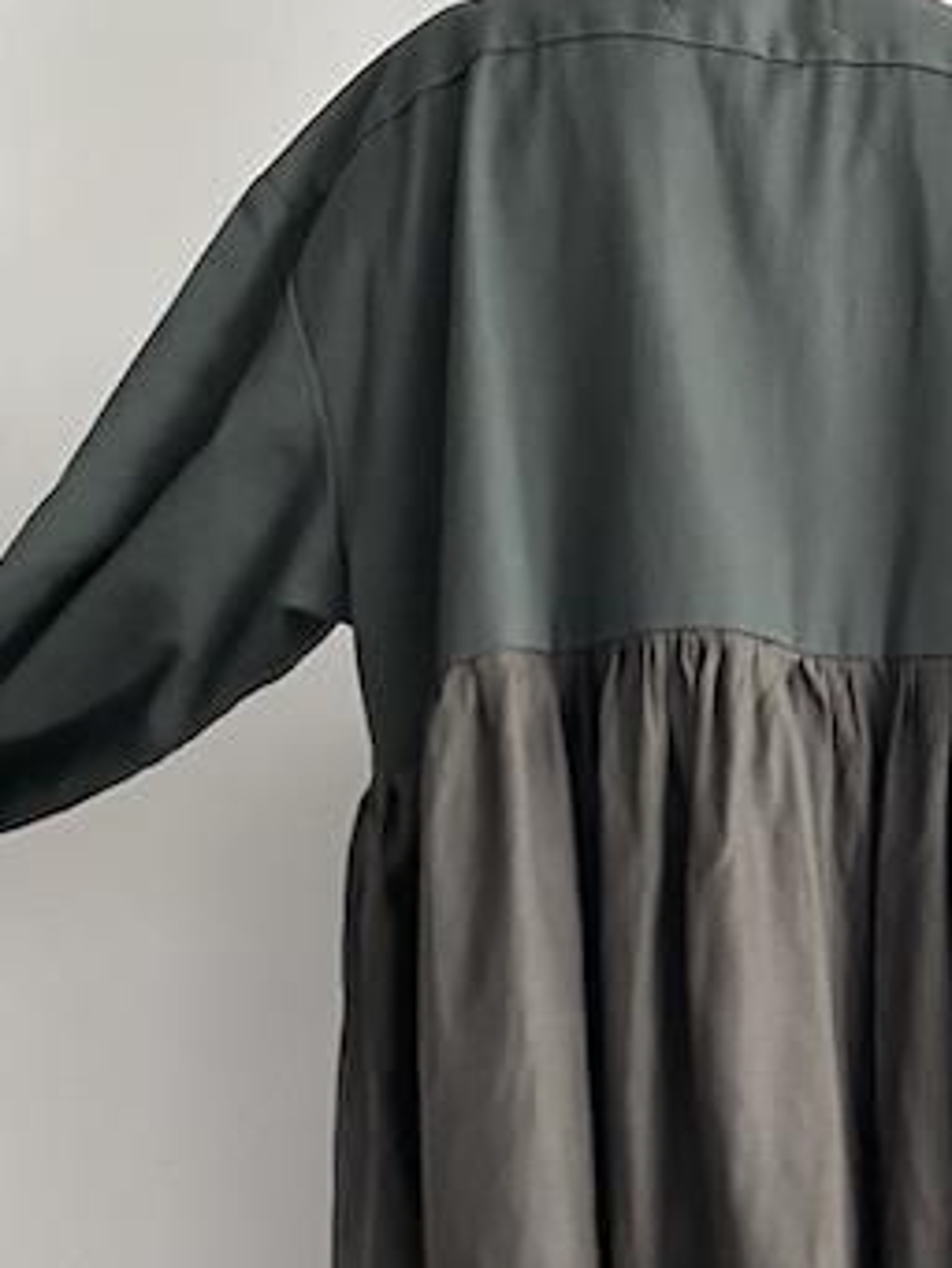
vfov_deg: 29.3
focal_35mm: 61
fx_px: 2235
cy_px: 1309
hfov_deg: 23.2
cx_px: 907
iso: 125
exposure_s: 1/63
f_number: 1.8
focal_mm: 4.25
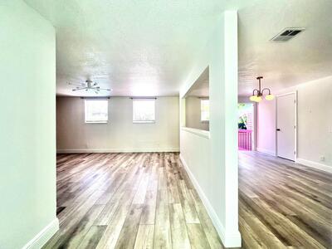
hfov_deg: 106.2
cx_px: 166
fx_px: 125
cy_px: 124
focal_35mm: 13
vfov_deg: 89.9
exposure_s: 1/99
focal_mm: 1.57
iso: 32
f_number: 1.8
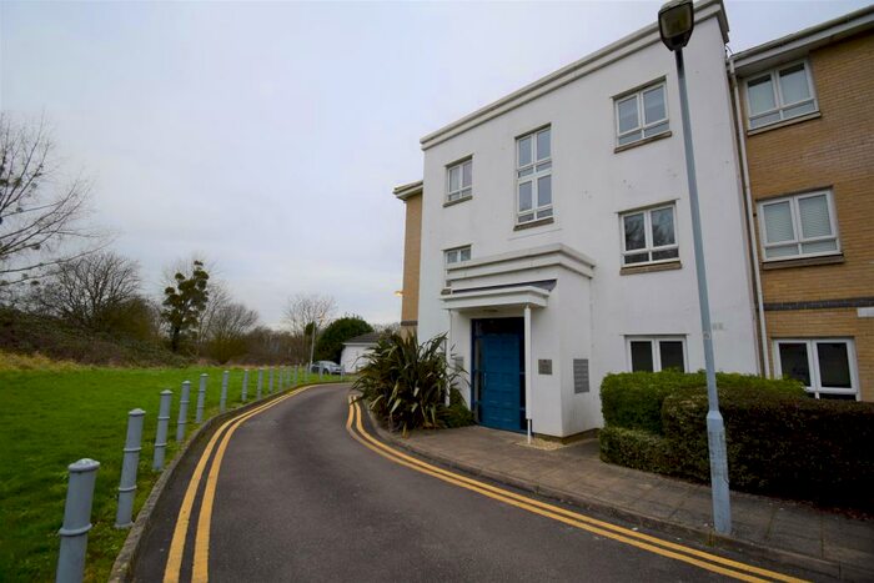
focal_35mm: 15
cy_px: 292
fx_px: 364
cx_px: 437
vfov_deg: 77.4
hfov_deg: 100.4
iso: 100
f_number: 5
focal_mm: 10
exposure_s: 1/100
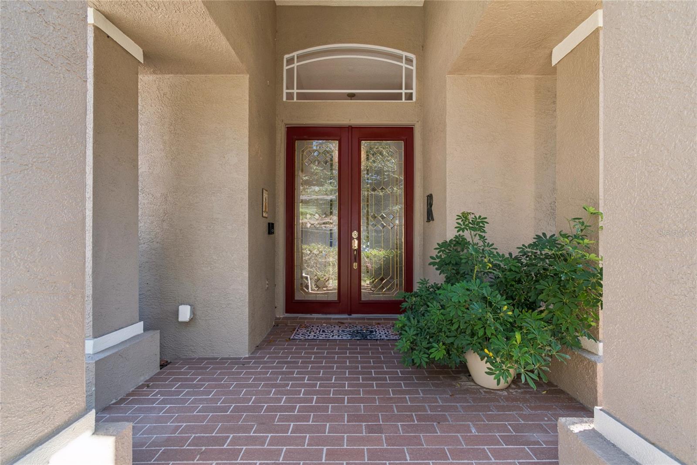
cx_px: 348
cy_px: 232
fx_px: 290
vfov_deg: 77.3
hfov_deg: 100.4
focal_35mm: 15
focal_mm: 10
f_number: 7.1
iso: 100
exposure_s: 1/15
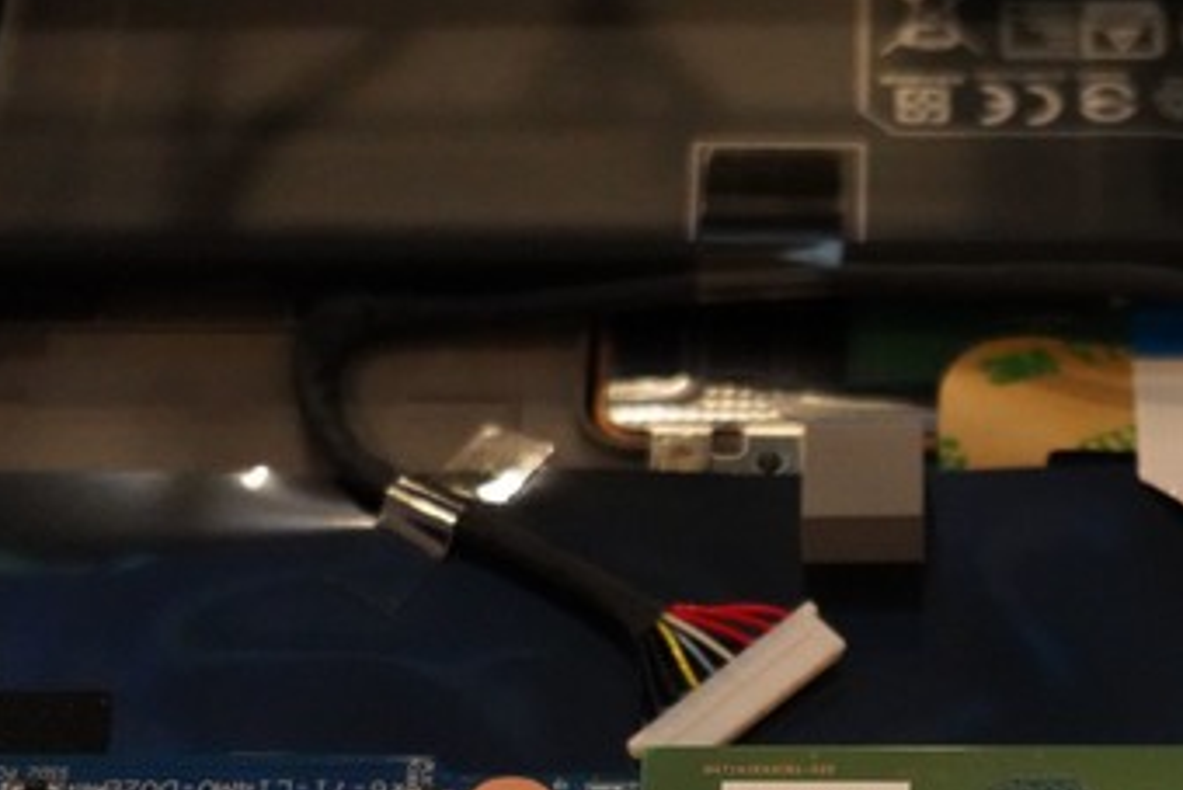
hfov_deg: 15.9
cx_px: 1075
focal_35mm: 127
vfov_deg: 10.7
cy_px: 814
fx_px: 4175
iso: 12800
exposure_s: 1/100
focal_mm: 60
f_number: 5.6
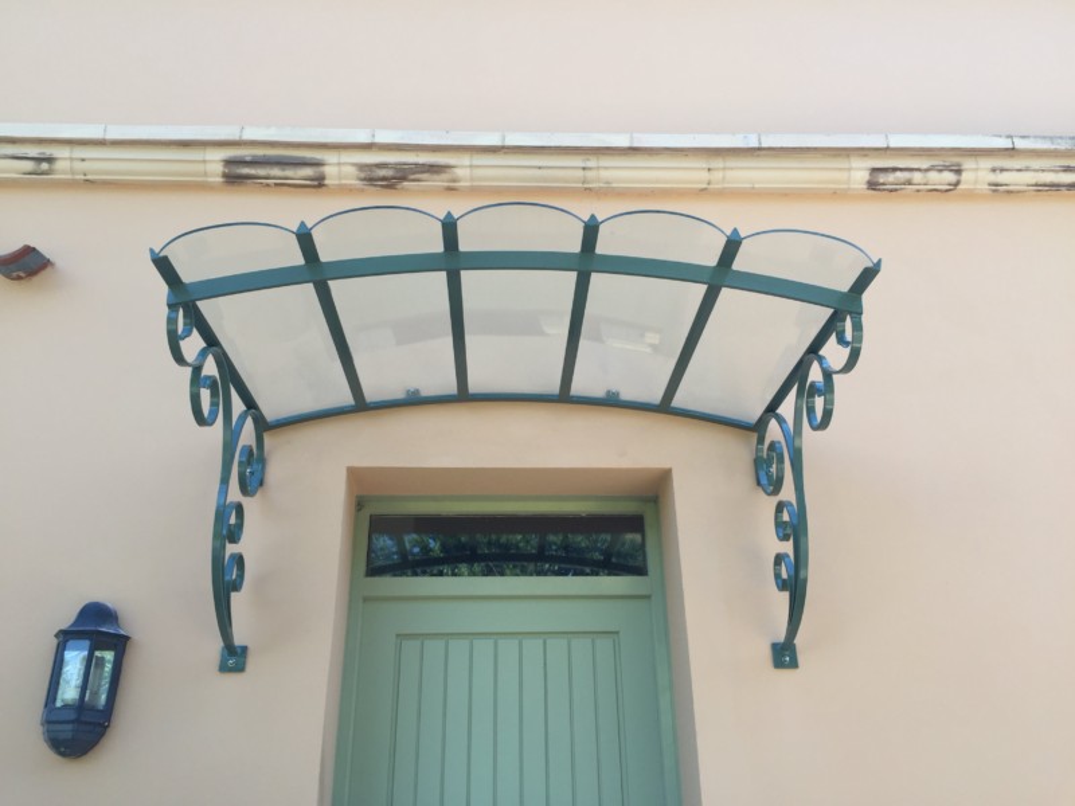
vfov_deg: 48.2
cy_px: 403
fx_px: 901
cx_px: 538
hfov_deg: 61.7
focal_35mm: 29
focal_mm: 4.15
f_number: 2.2
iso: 32
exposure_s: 1/265
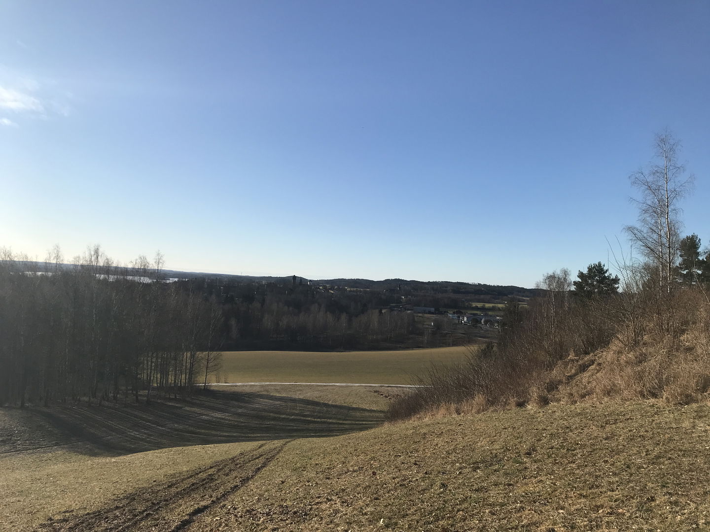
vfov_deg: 49.7
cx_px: 355
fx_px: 574
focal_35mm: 28
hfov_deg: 63.4
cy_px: 266
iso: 20
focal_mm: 3.99
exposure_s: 1/3195
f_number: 1.8
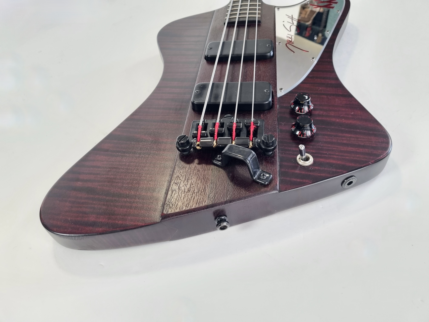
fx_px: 322
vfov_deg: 53.1
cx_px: 214
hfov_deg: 67.3
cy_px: 161
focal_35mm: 26
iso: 160
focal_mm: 5.4
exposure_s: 1/100
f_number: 1.8
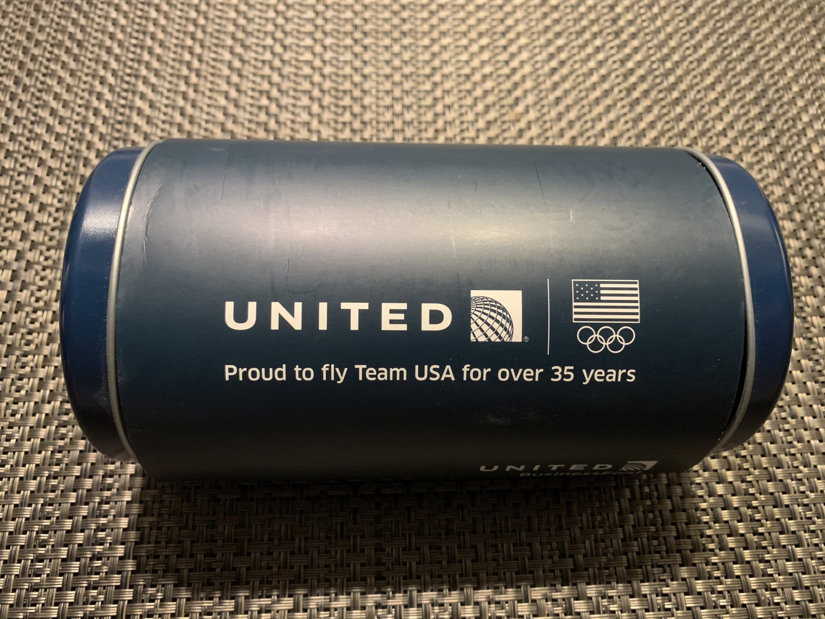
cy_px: 310
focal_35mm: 26
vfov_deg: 53.1
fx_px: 620
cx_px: 412
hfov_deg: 67.3
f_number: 1.8
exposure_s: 1/50
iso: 320
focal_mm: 4.25
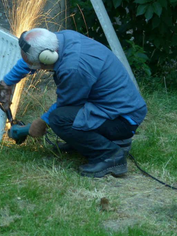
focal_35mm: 144
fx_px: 982
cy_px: 68
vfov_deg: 13.7
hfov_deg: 10.3
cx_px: 63
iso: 100
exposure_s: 1/4
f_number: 2.8
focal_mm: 17.8
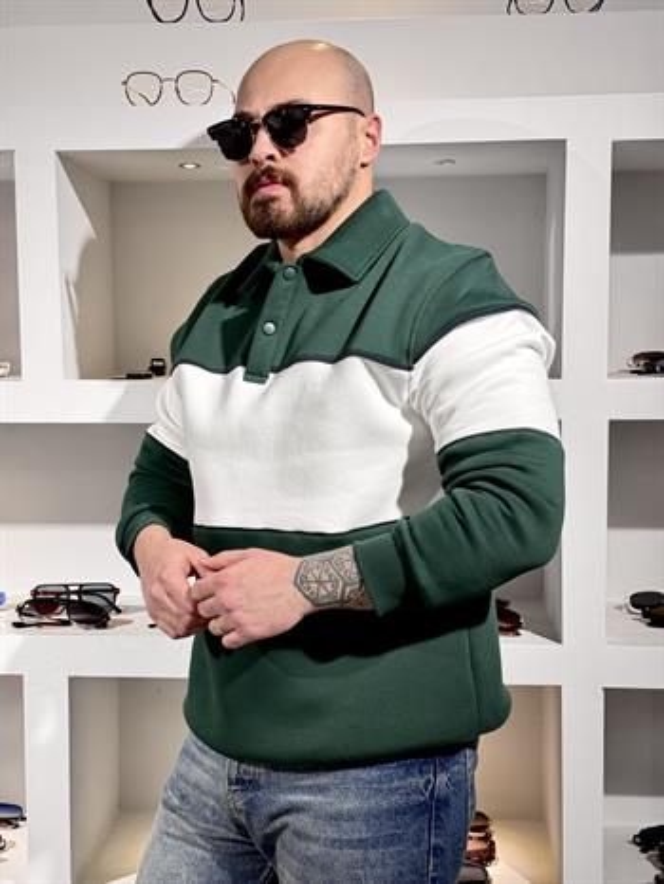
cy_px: 442
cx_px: 332
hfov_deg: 30.3
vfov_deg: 39.6
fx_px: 1227
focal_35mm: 48
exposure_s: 1/100
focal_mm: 6.76
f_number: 1.78
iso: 80
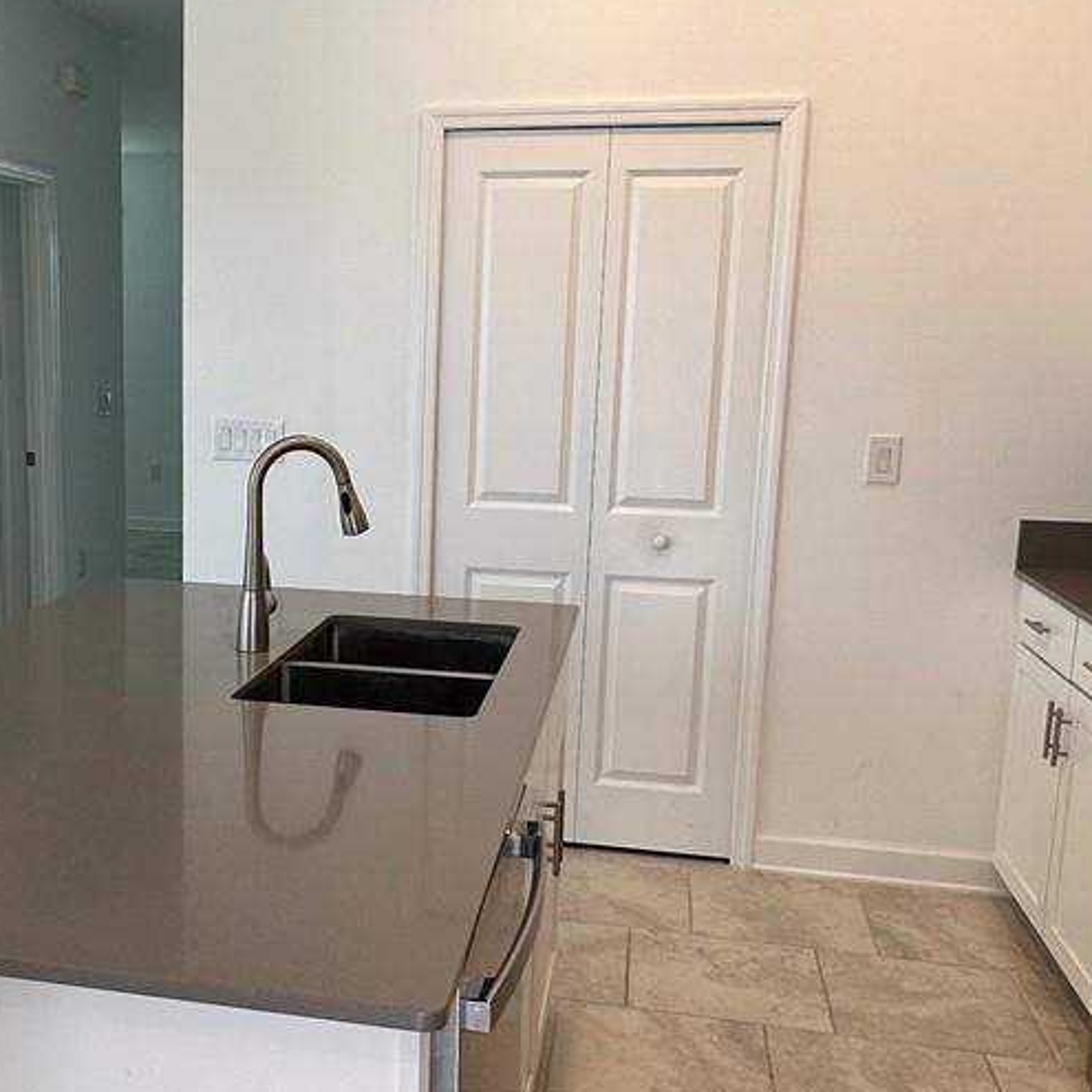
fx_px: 1428
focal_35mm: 40
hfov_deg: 40.9
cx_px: 304
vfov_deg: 41.8
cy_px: 591
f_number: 2.2
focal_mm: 2.22
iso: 64
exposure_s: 1/120
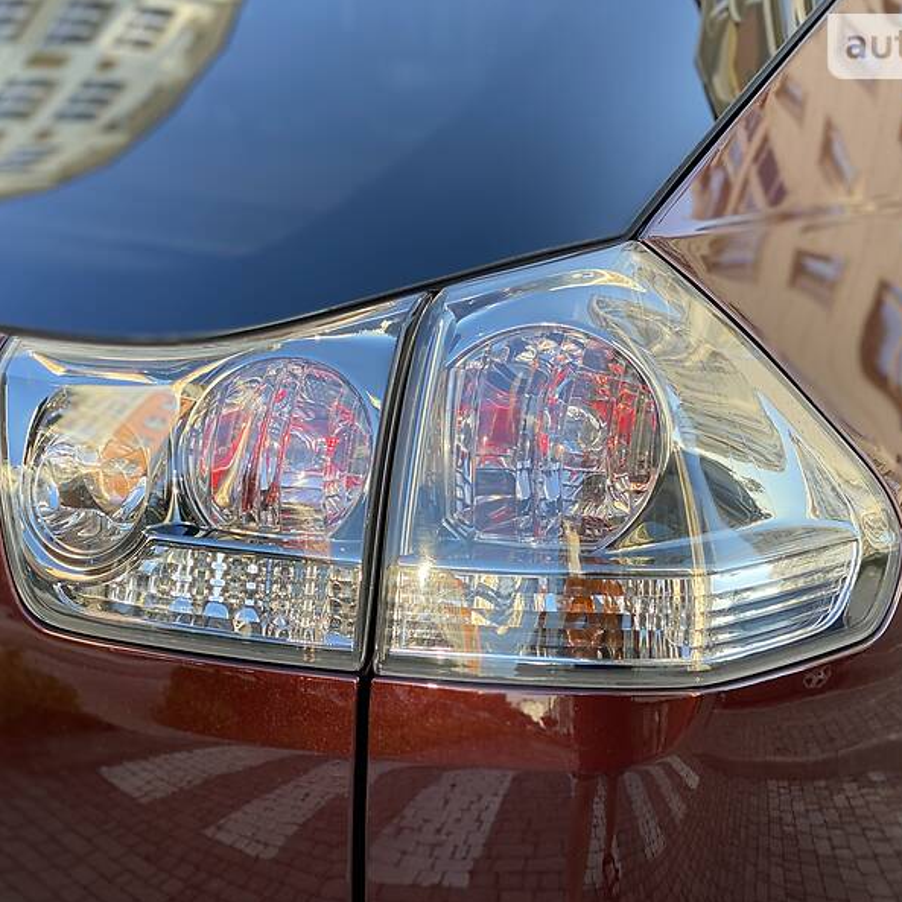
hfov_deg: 27.7
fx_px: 1828
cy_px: 452
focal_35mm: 62
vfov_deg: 27.7
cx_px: 461
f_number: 2
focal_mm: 6
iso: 32
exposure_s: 1/122
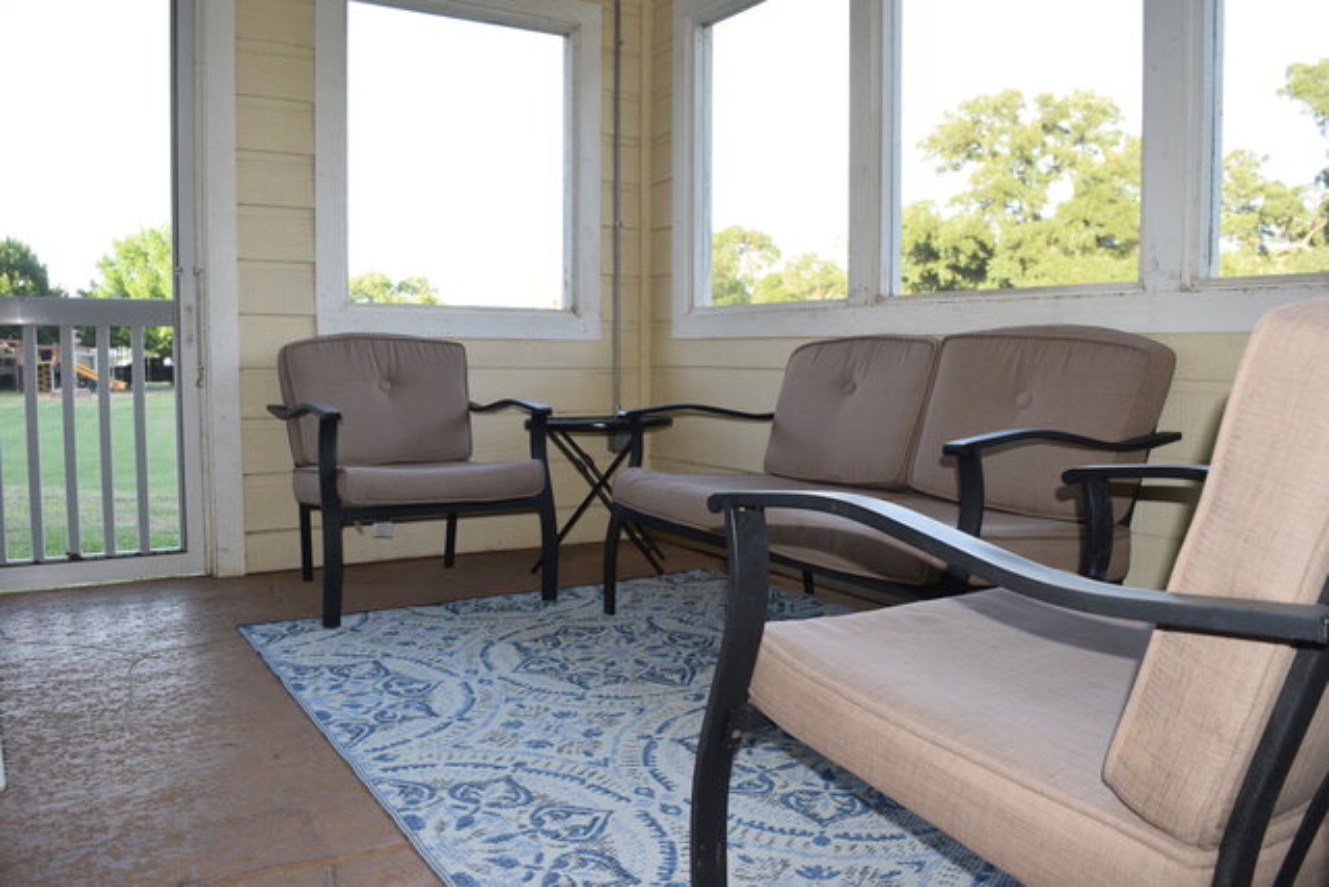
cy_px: 444
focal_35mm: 27
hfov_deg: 67.4
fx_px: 997
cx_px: 664
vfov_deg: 48.0
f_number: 5.6
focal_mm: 18
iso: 500
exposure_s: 1/125
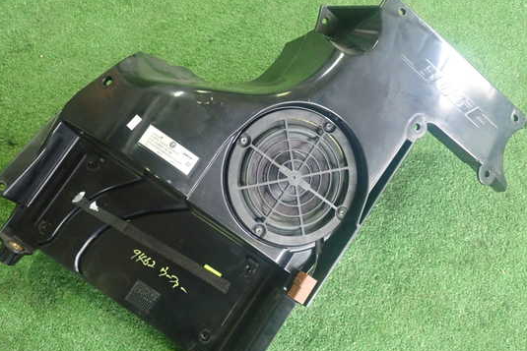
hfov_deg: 54.4
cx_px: 256
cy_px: 193
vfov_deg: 37.8
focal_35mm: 35
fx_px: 512
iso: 640
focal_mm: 5.4
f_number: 2.3
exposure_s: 1/30
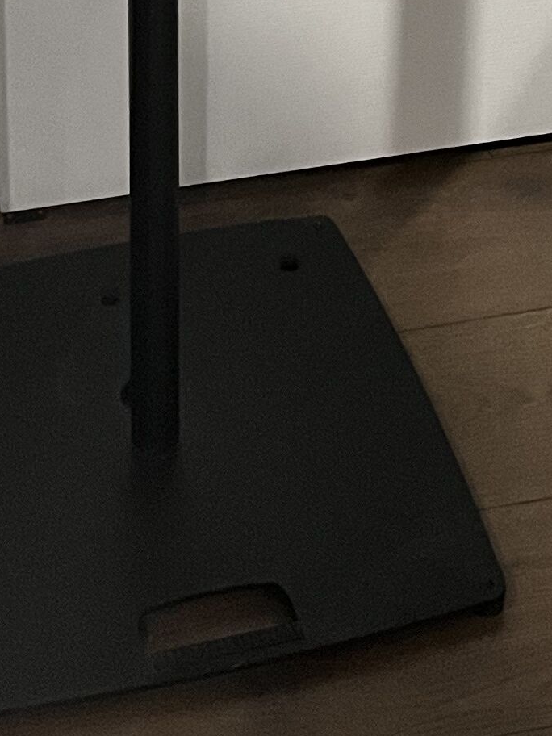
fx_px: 2445
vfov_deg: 13.6
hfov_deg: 12.9
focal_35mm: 115
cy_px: -887
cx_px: 178
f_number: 1.6
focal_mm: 5.1
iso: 400
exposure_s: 1/50
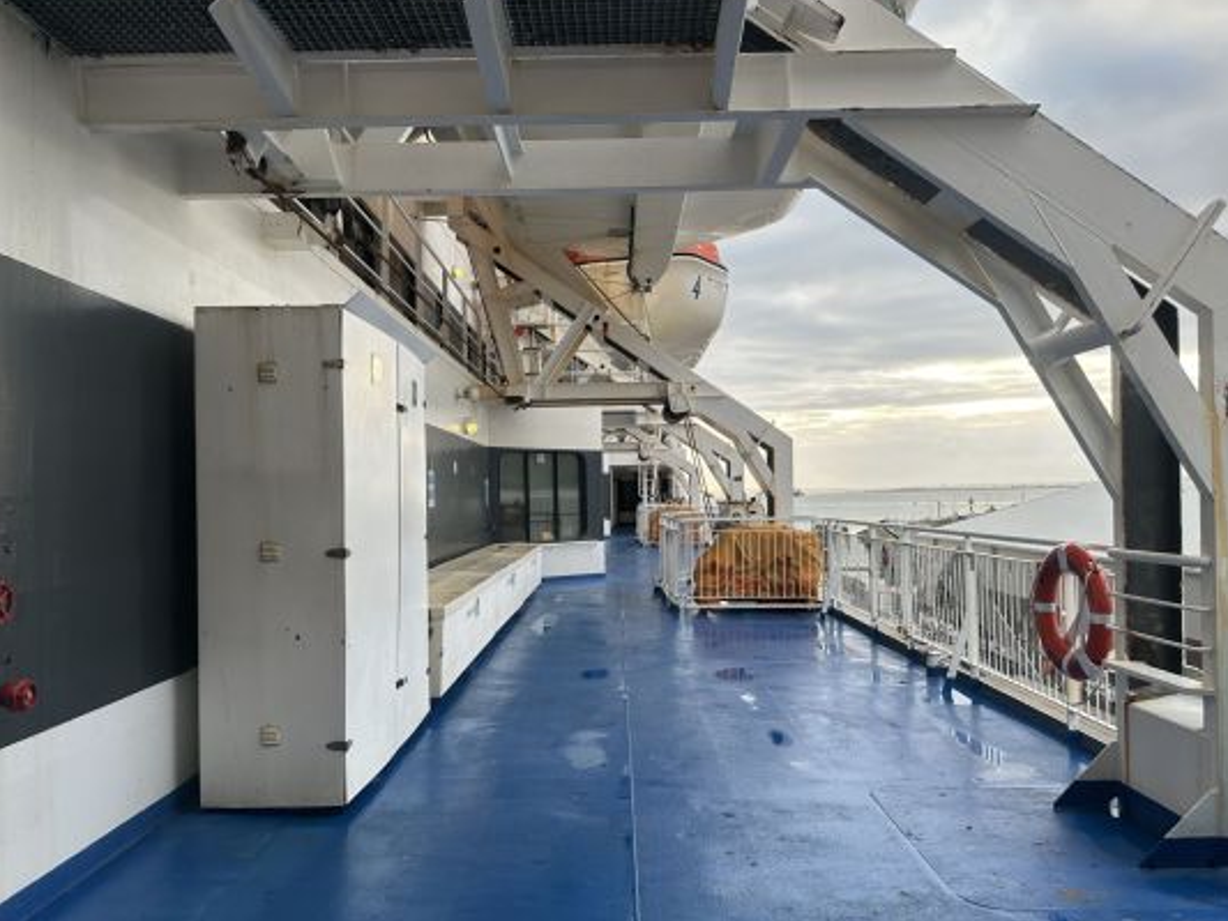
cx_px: 615
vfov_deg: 51.3
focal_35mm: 27
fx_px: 958
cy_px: 486
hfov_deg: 65.3
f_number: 1.78
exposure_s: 1/170
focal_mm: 6.86
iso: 64
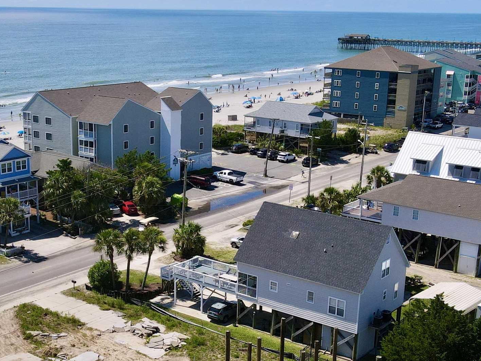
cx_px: 190
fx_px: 722
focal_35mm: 52
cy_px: 227
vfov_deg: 27.9
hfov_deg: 36.7
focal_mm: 4.5
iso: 100
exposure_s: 1/1000
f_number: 2.8
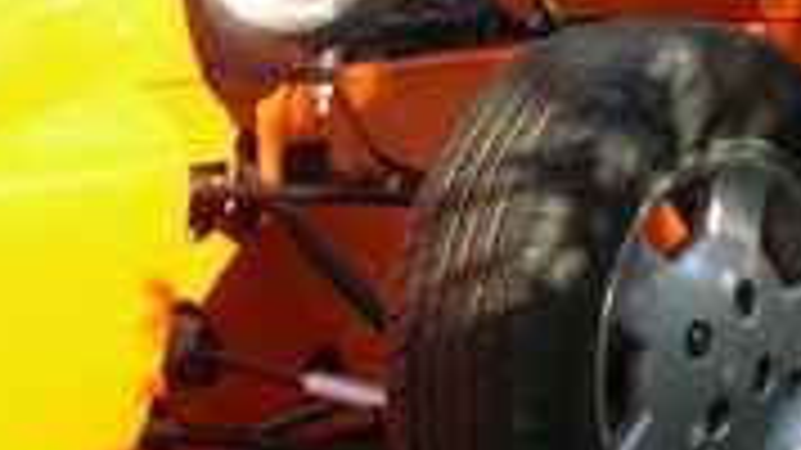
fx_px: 2909
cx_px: 405
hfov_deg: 15.7
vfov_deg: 8.8
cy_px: 135
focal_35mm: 137
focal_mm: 5.8
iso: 50
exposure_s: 1/56.4
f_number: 8.5
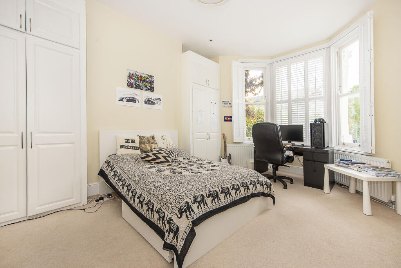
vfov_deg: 81.3
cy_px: 134
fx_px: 156
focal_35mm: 14
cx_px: 200
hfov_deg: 104.2
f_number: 8
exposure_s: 1/160
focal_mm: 14
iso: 500
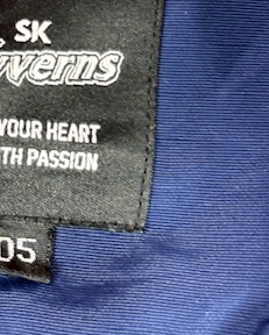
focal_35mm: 104
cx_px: 48
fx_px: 1033
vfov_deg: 18.2
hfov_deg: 14.7
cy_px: 44
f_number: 1.78
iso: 250
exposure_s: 1/33
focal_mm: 6.76
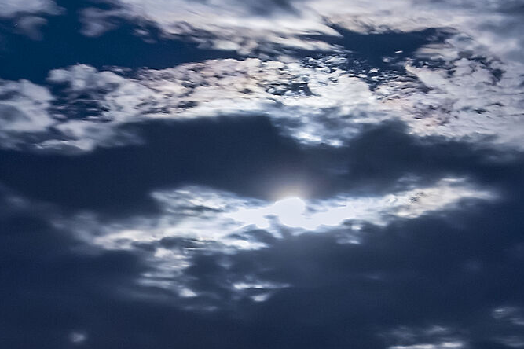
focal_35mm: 162
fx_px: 2357
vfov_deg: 8.4
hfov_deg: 12.4
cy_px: 450
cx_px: -71
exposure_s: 15
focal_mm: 45
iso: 1000
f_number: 8
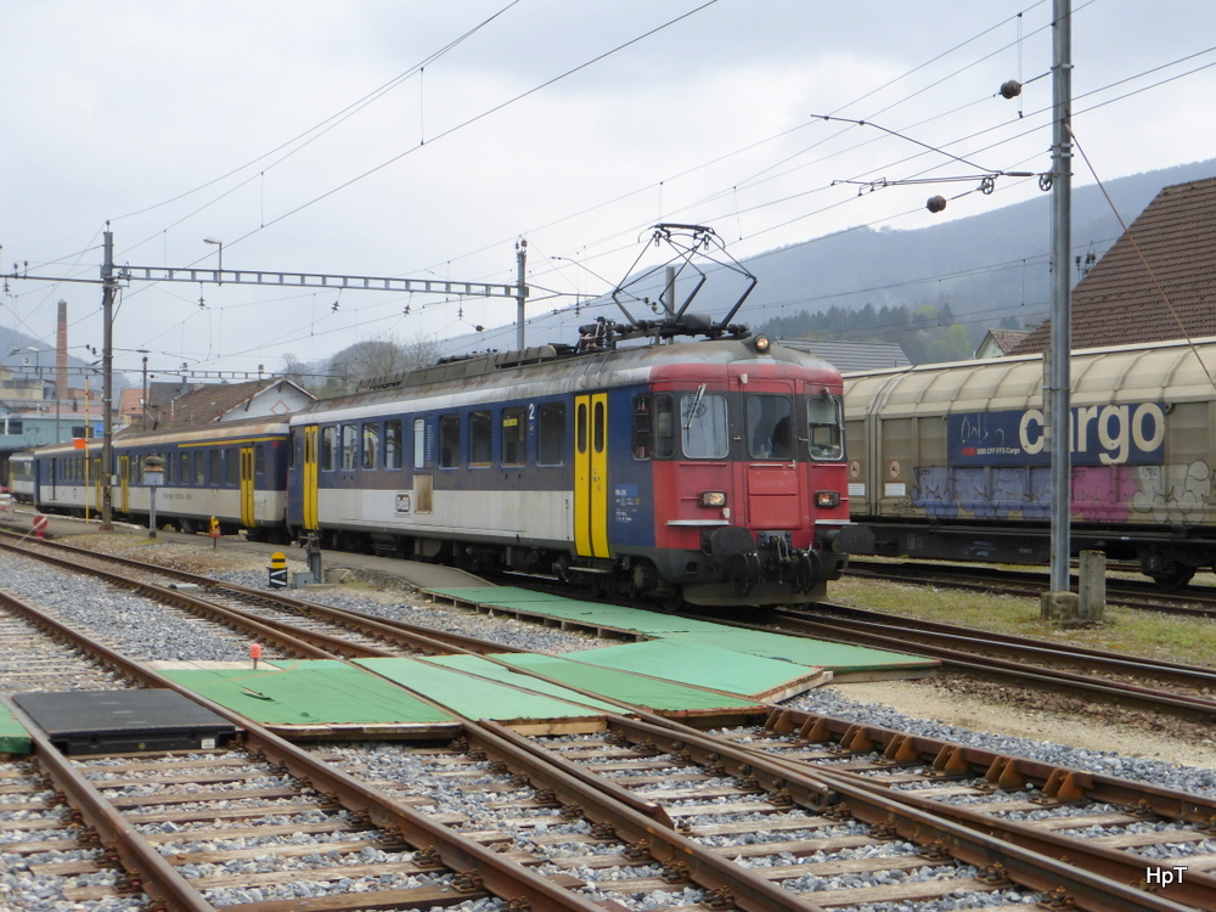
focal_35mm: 49
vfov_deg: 29.7
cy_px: 456
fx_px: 1721
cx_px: 608
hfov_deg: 38.9
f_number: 4.2
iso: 100
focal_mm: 8.5
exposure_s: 1/500
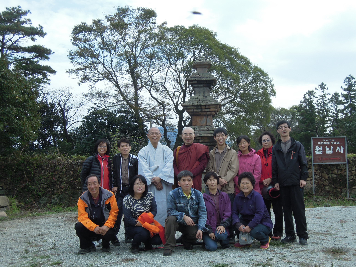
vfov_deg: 32.2
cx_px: 178
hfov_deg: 42.1
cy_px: 134
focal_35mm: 45
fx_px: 463
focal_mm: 8.1
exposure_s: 1/640
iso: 160
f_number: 4
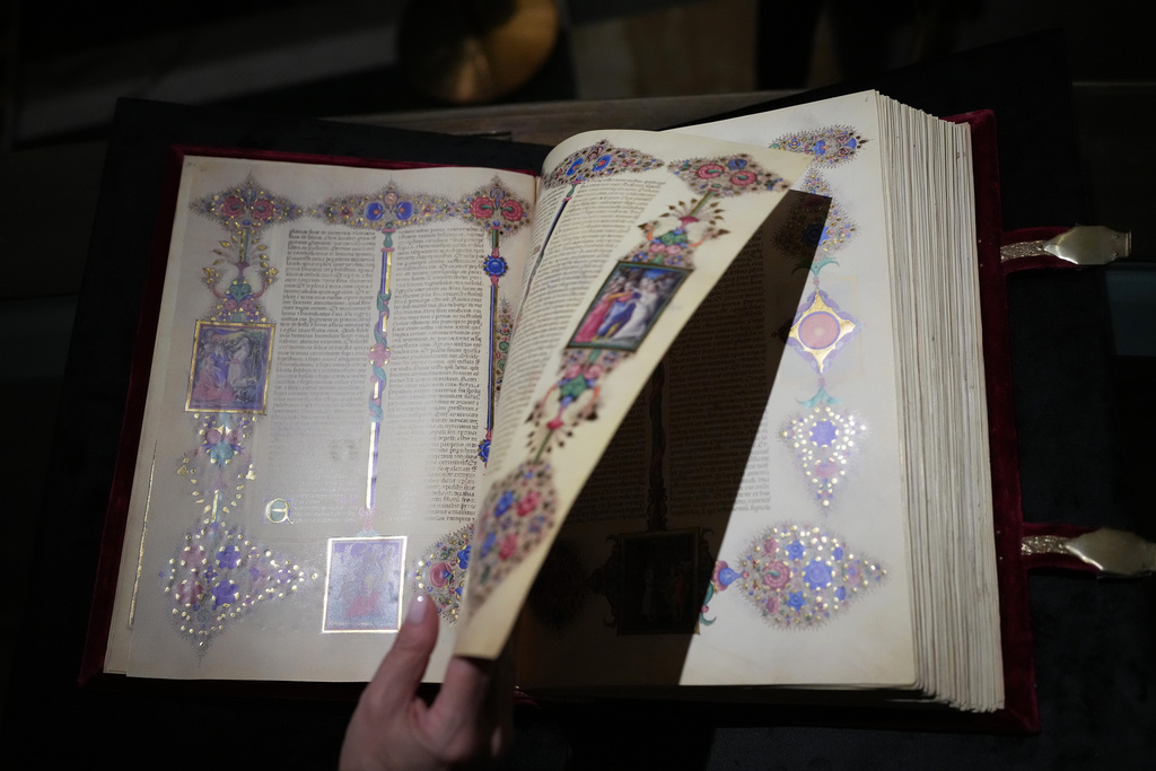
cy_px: 386
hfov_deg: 54.4
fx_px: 1124
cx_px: 578
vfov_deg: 37.9
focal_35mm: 35
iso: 4000
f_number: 2.8
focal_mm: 35
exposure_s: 1/500
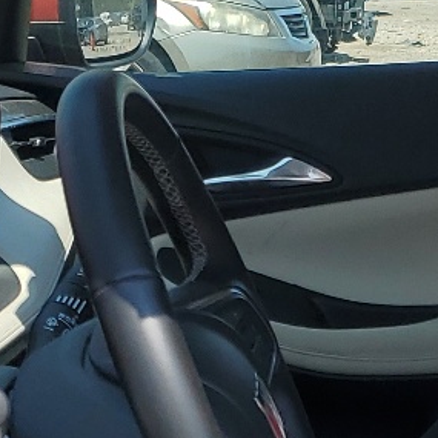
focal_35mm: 129
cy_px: 630
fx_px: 1847
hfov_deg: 13.4
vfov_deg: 12.9
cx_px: 400
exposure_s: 1/2500
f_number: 1.5
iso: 50
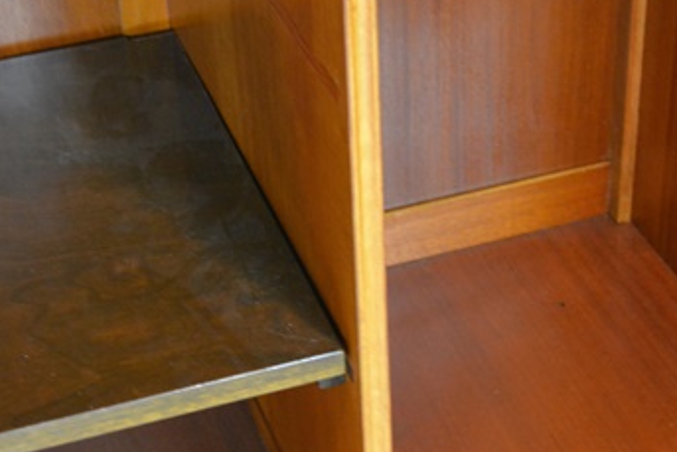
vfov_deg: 14.9
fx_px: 1728
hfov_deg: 22.2
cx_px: 367
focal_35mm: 92
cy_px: 304
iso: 3200
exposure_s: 1/15
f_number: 5
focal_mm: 35
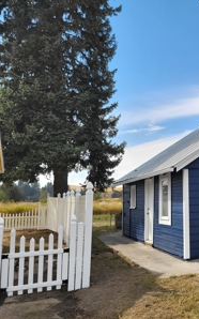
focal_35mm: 37
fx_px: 321
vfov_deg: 52.8
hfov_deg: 31.0
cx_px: 213
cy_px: 160
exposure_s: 1/1967
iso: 40
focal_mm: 5.4
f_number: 1.8
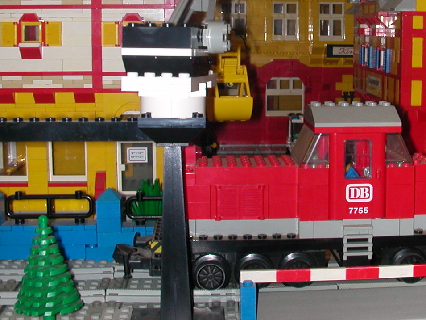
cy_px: 94
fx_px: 763
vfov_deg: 23.5
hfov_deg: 30.9
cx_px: 294
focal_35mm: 62
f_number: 4.5
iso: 100
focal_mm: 5.6
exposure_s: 1/59.9
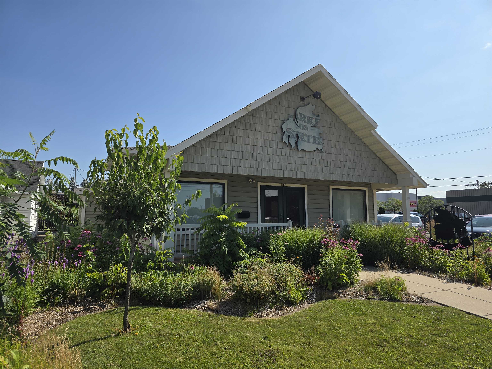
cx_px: 246
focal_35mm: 23
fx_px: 327
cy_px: 184
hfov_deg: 73.9
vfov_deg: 58.9
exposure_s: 1/1041
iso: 12
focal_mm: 6.3
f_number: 1.7
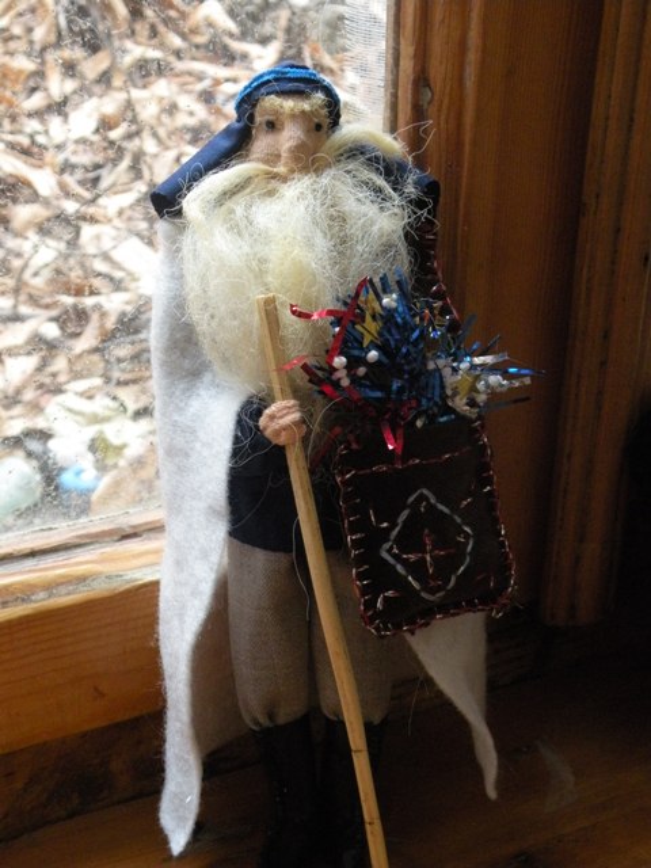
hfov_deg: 34.3
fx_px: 1053
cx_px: 326
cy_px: 434
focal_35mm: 42
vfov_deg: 44.8
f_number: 3.2
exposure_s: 1/28
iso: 400
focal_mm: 7.4
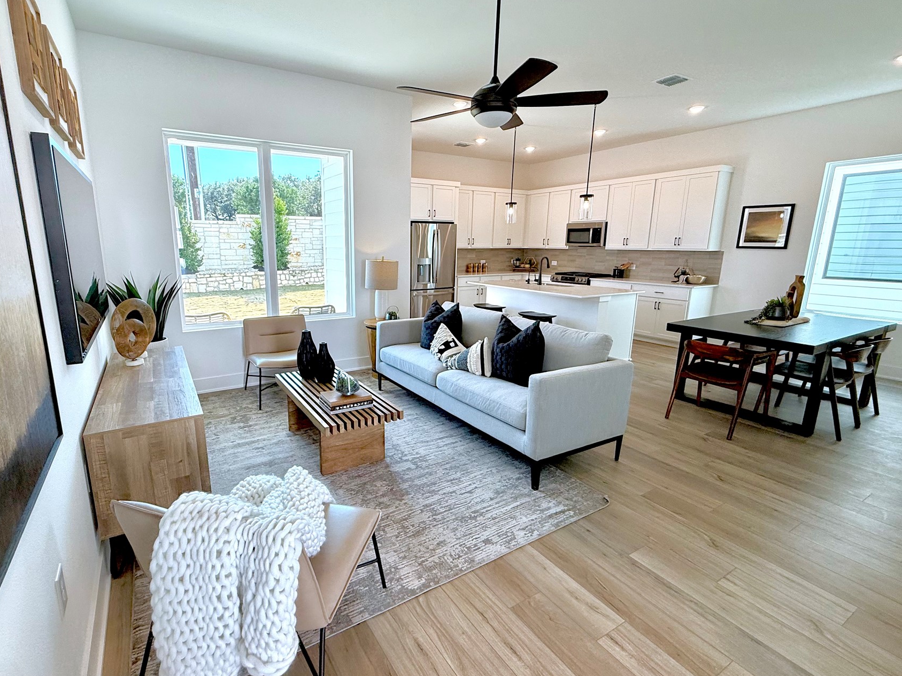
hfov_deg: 90.7
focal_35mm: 17
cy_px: 336
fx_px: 443
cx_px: 400
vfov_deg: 74.7
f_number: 2.2
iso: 64
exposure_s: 1/190
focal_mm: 2.22
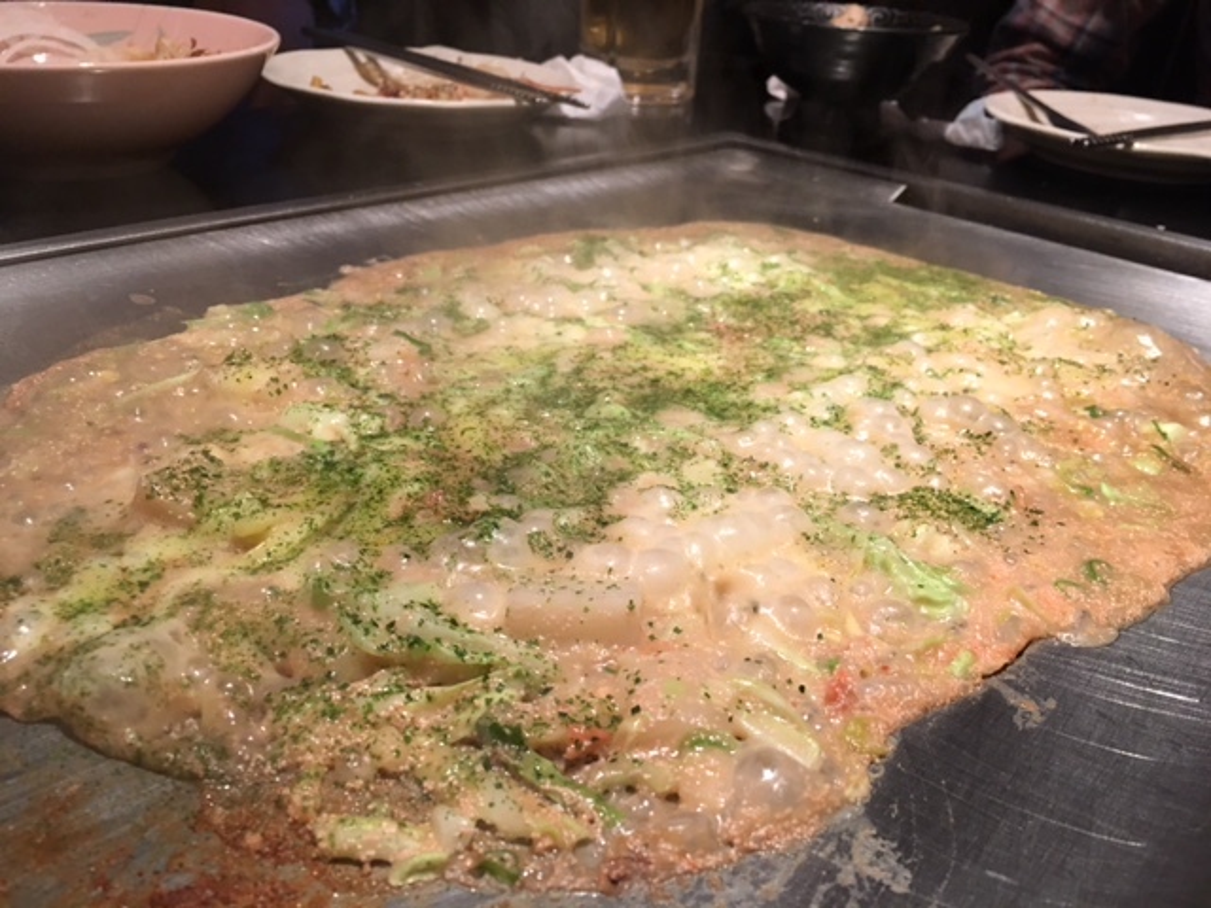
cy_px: 454
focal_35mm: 29
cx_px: 606
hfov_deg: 61.7
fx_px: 1015
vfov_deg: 48.2
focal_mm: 4.15
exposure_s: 1/30
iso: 100
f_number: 2.2
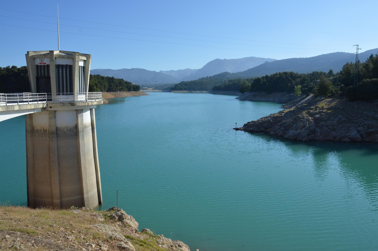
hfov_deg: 67.4
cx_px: 189
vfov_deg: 47.9
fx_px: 283
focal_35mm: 27
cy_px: 126
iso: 400
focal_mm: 18
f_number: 13
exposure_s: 1/640
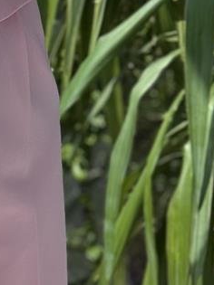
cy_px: 434
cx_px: -61
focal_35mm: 203
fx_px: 1674
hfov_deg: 7.2
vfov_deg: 9.5
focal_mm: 6.76
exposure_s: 1/1027
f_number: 1.78
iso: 64
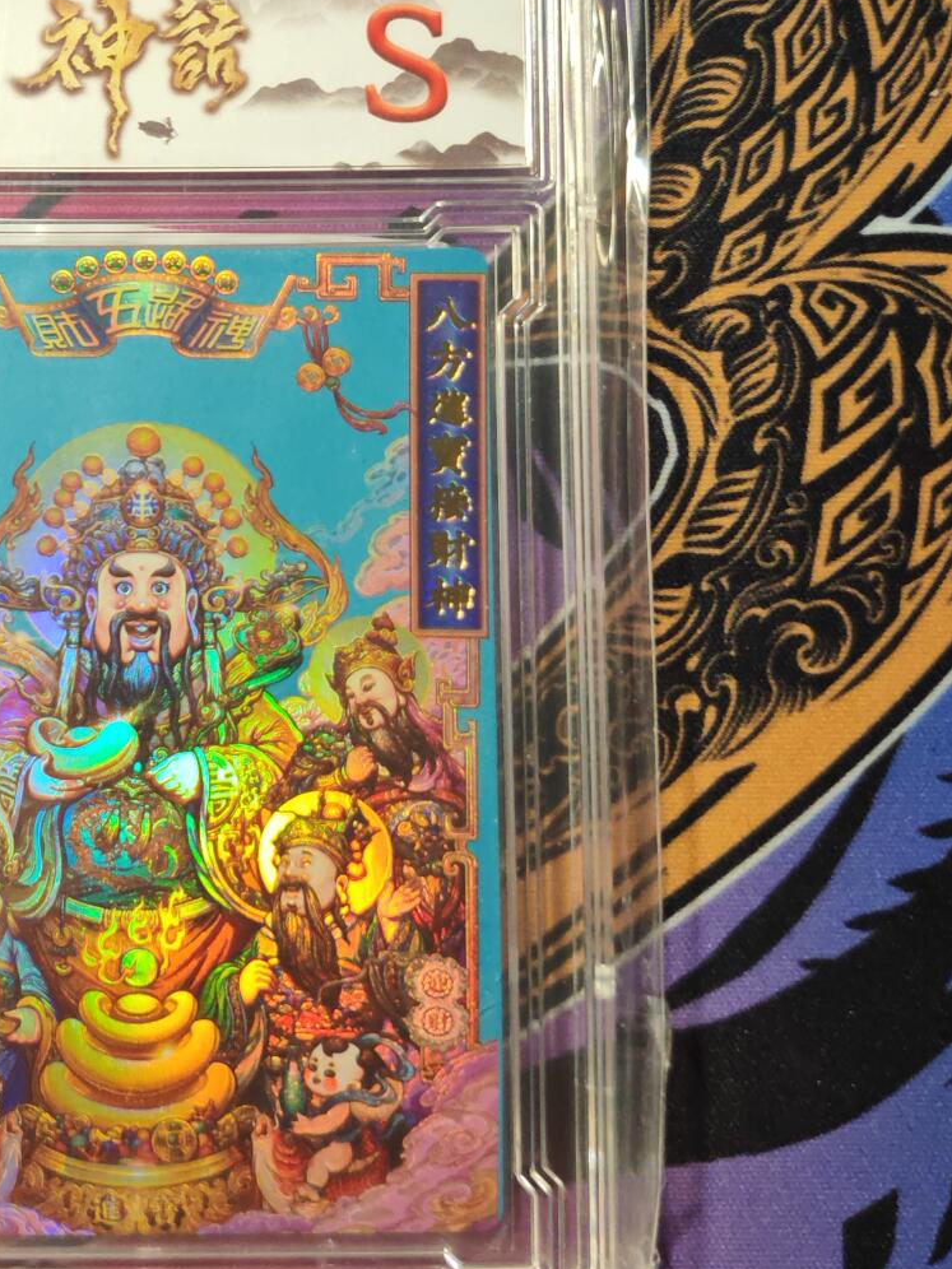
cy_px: 474
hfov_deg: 30.2
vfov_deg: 40.2
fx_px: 1723
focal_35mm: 47
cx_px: 203
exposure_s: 1/100
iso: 400
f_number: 1.6
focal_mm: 5.4
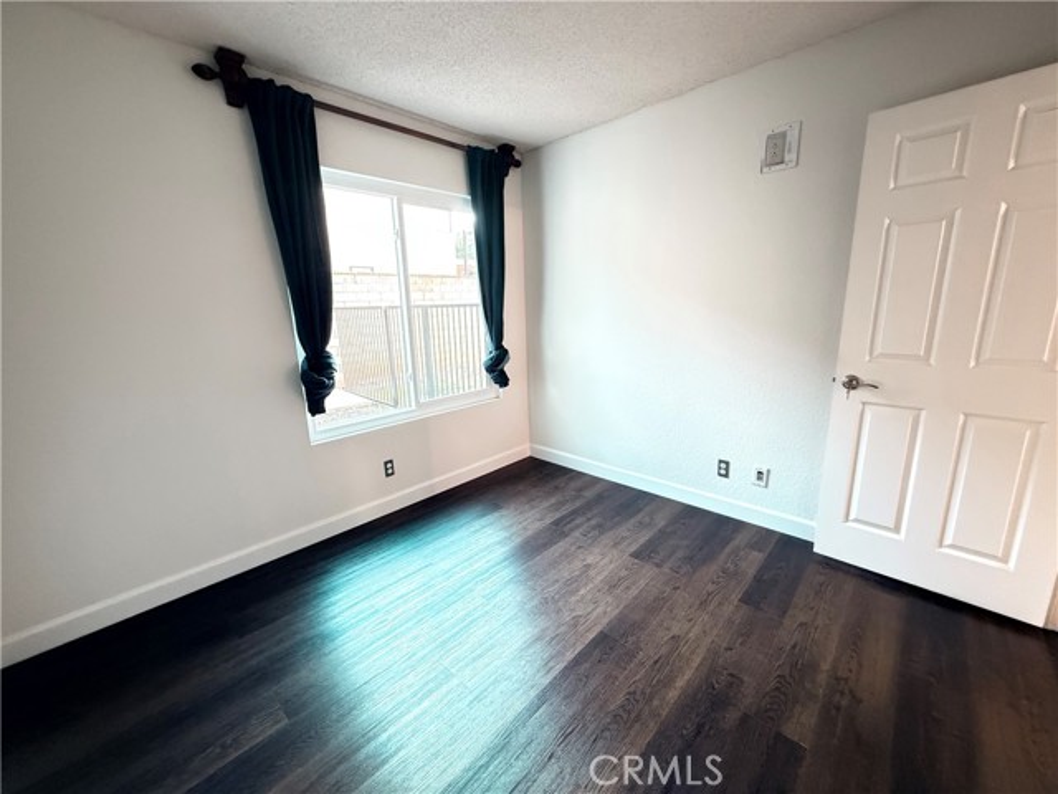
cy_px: 397
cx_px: 529
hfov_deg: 102.1
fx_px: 428
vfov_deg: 85.7
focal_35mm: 14
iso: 800
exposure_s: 1/60
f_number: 2.2
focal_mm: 2.22
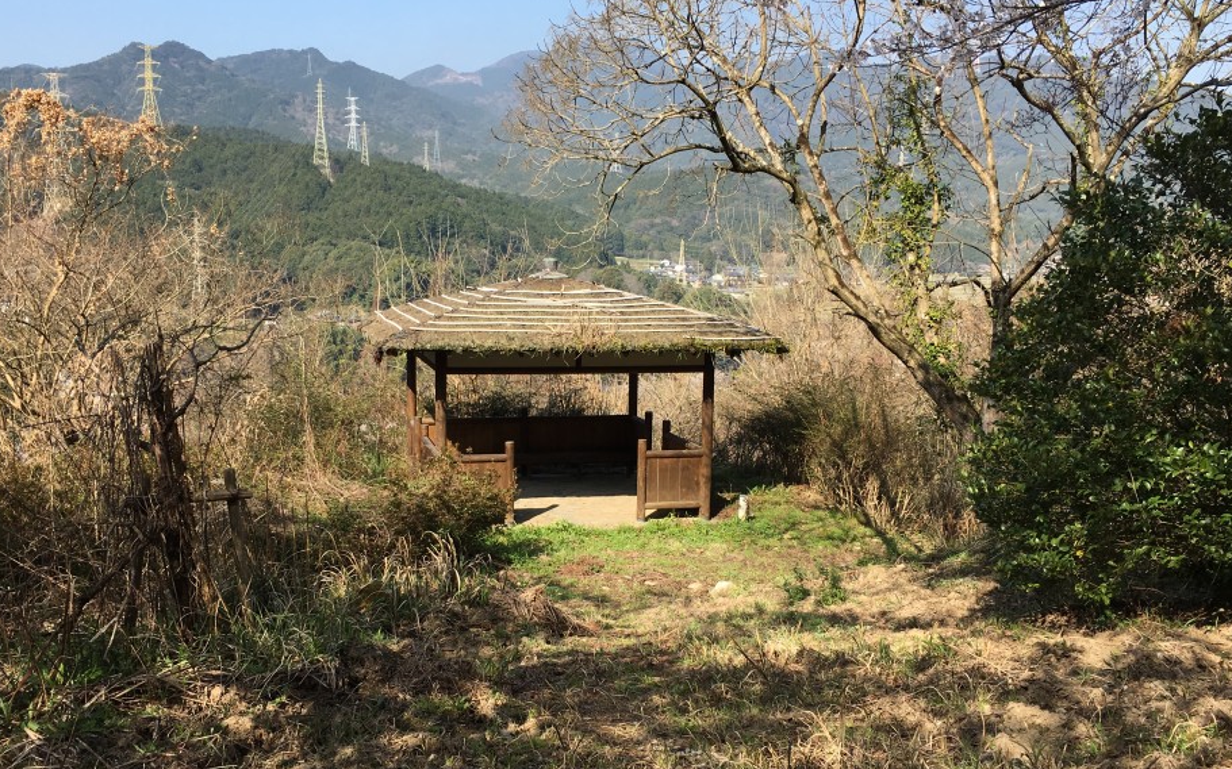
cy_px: 468
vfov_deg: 35.2
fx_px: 1209
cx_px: 558
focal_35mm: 36
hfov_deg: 53.9
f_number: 2.2
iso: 25
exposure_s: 1/785
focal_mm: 4.15
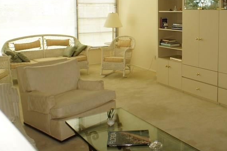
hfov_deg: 44.5
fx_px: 271
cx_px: 159
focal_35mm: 43
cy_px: 34
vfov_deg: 30.5
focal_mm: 16
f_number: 4
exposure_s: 1/60
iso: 200
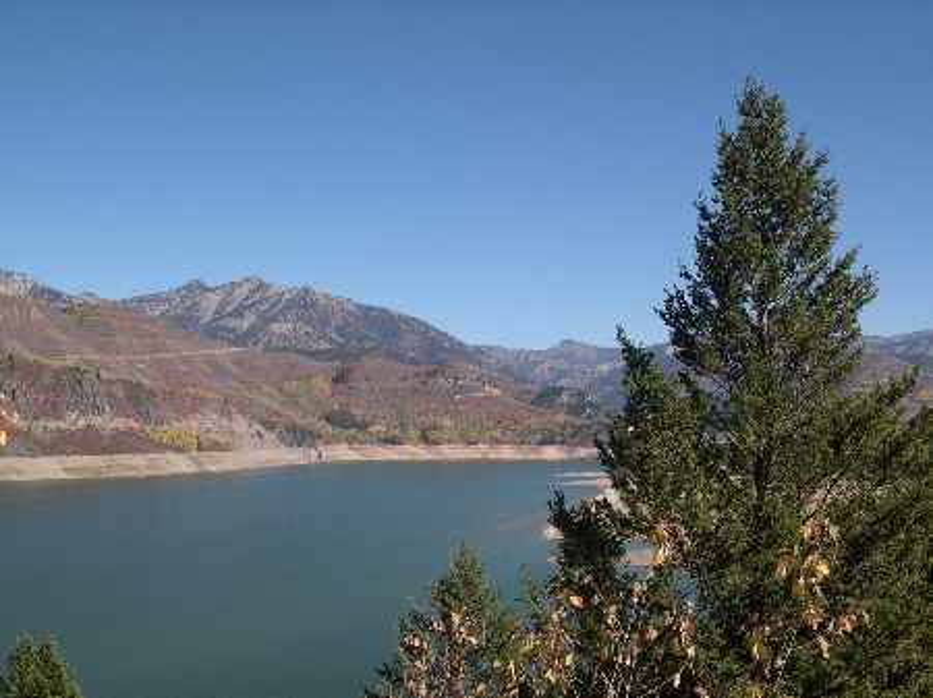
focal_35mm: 38
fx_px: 1024
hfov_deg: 49.0
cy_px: 349
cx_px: 466
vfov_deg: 37.7
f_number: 7.6
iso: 100
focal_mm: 8
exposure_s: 1/176
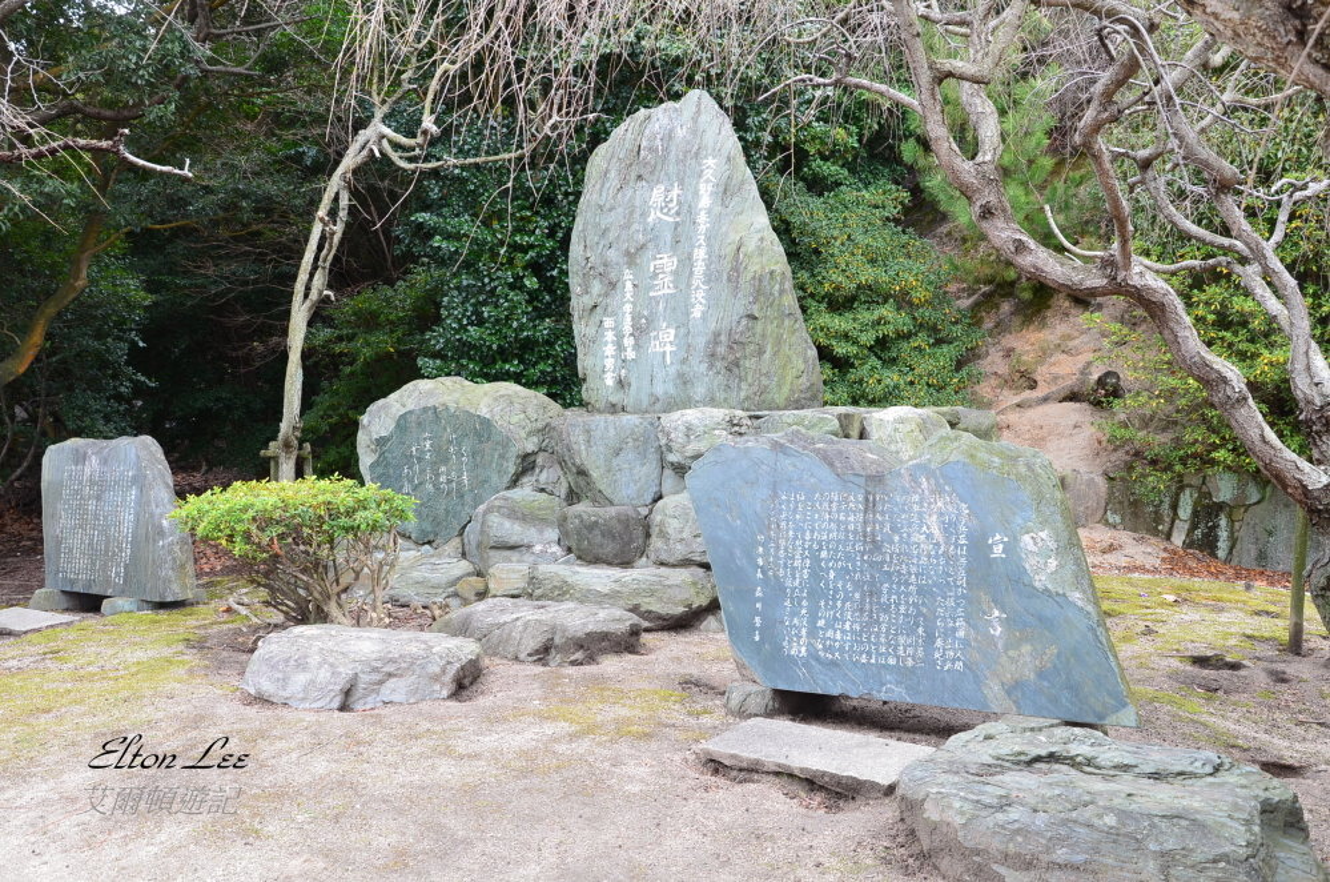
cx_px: 665
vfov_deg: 36.7
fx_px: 1327
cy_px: 441
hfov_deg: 53.2
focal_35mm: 36
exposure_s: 1/40
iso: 400
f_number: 9
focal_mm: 24
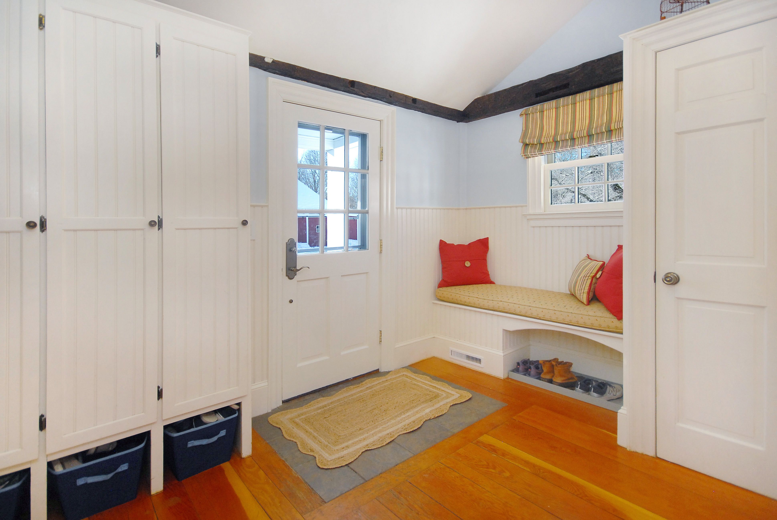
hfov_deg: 92.4
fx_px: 373
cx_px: 388
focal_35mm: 17
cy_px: 260
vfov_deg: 69.8
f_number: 4.2
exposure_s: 1/60
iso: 400
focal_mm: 11.5
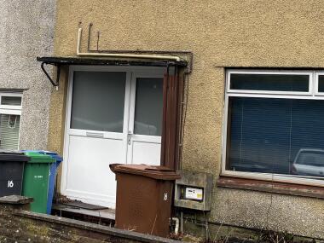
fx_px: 655
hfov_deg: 26.8
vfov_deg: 20.8
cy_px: 53
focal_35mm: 70
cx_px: 33
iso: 40
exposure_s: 1/197
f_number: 1.6
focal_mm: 5.96
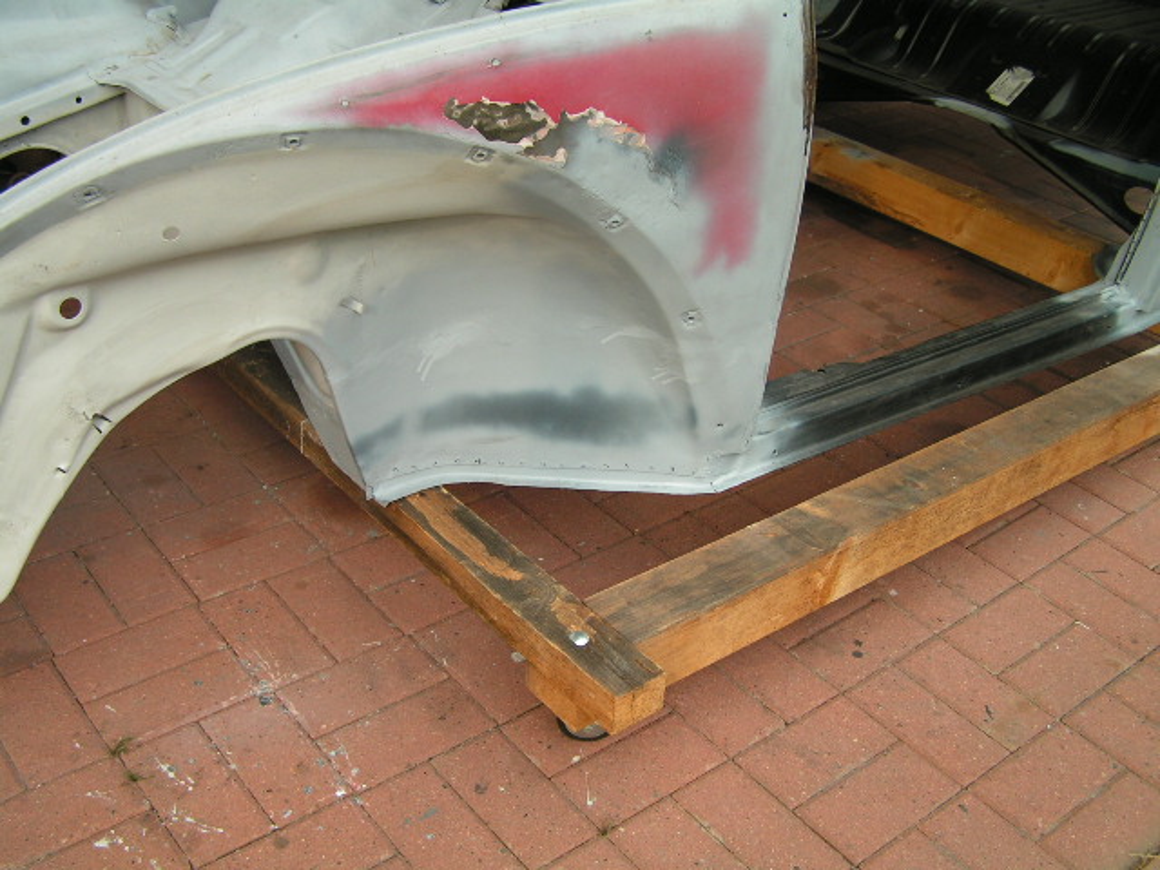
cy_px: 435
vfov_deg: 37.7
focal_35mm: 38
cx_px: 580
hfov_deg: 49.0
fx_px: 1273
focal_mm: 6.3
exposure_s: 1/125
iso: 50
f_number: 2.8
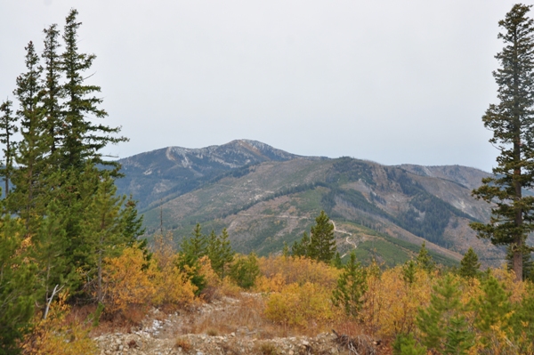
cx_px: 267
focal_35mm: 48
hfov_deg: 41.1
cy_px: 178
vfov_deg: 28.0
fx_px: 711
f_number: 8
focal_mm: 32
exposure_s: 1/60
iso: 220
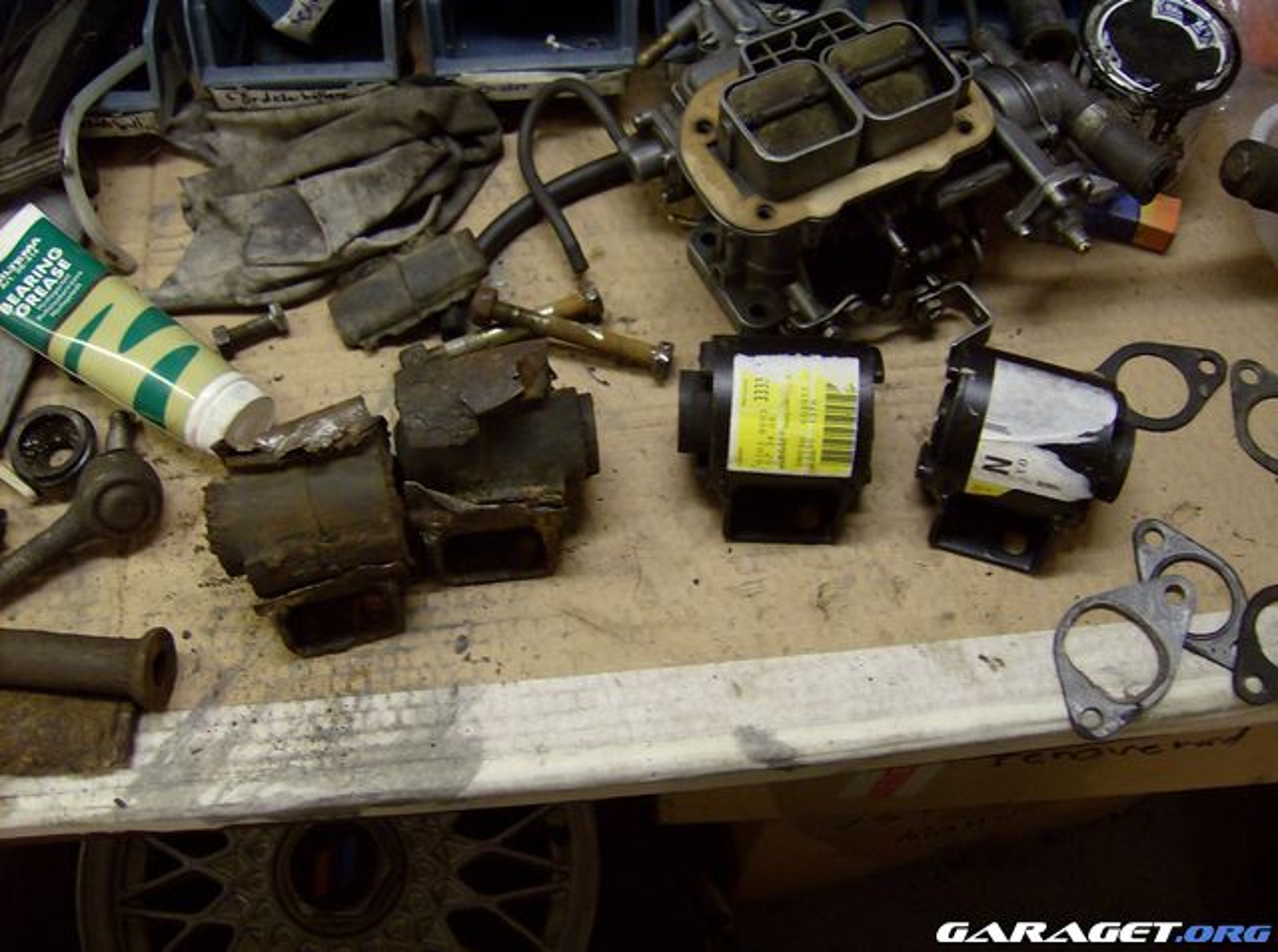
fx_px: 1326
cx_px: 639
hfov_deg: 51.5
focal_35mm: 36
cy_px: 476
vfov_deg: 39.5
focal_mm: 6
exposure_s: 1/31.8
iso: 200
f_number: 2.8
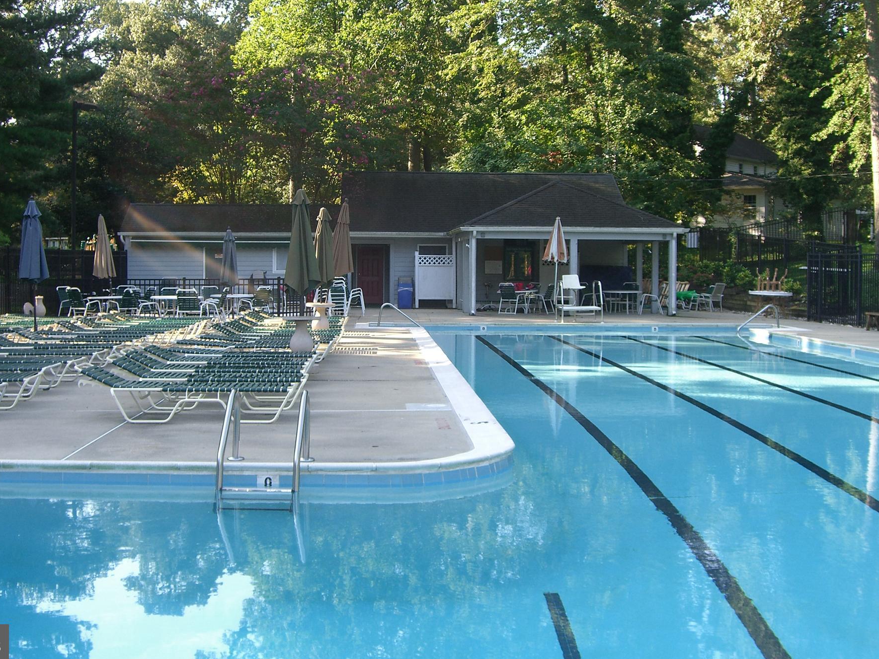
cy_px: 284
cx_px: 394
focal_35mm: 44
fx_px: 1117
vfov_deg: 32.8
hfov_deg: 42.9
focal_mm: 7.9
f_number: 4
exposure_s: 1/80
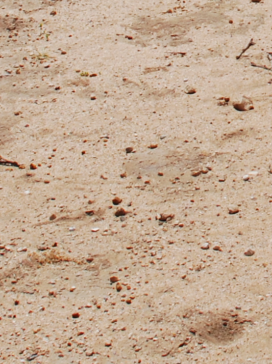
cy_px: -140
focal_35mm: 151
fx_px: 1583
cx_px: 363
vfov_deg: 12.6
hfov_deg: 9.6
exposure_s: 1/500
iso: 200
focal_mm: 20
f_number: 11
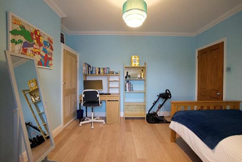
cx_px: 121
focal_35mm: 15
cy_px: 81
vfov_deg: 77.4
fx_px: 101
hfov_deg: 100.4
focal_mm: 10
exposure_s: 1/160
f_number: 4
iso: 4000
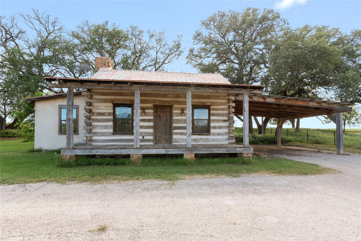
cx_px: 180
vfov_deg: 70.5
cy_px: 120
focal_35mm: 17
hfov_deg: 93.3
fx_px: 170
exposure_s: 1/100
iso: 400
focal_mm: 17
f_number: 8
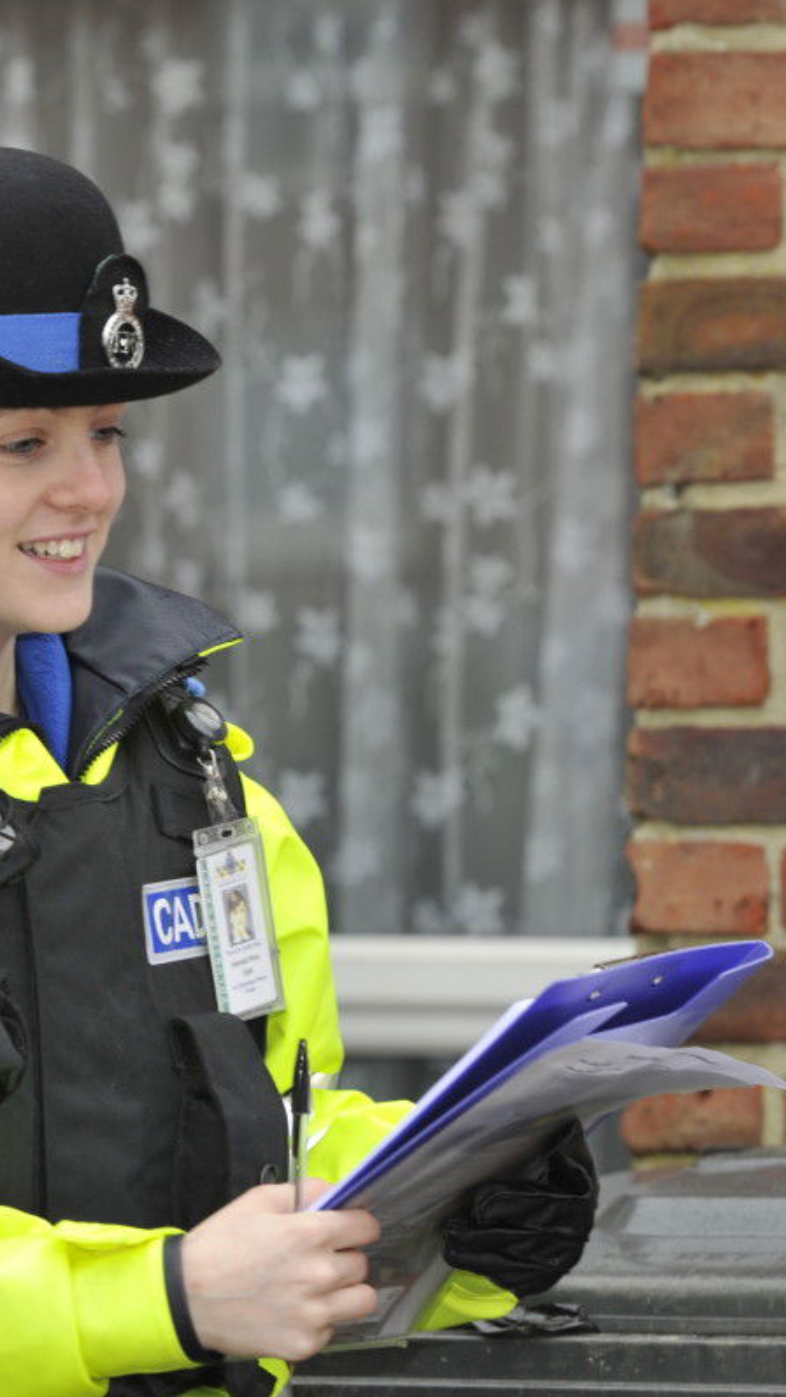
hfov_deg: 5.3
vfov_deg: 9.4
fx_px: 8481
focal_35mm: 229
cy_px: 700
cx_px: 196
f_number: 5
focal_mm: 145
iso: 640
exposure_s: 1/250
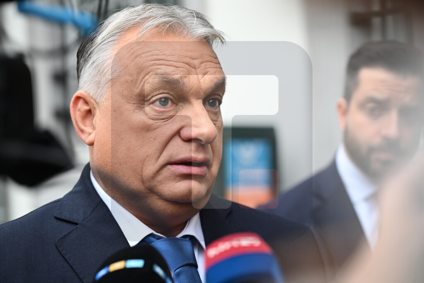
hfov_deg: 20.2
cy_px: 142
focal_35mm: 101
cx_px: 212
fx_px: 1190
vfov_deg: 13.6
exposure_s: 1/400
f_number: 4
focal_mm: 101
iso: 1100
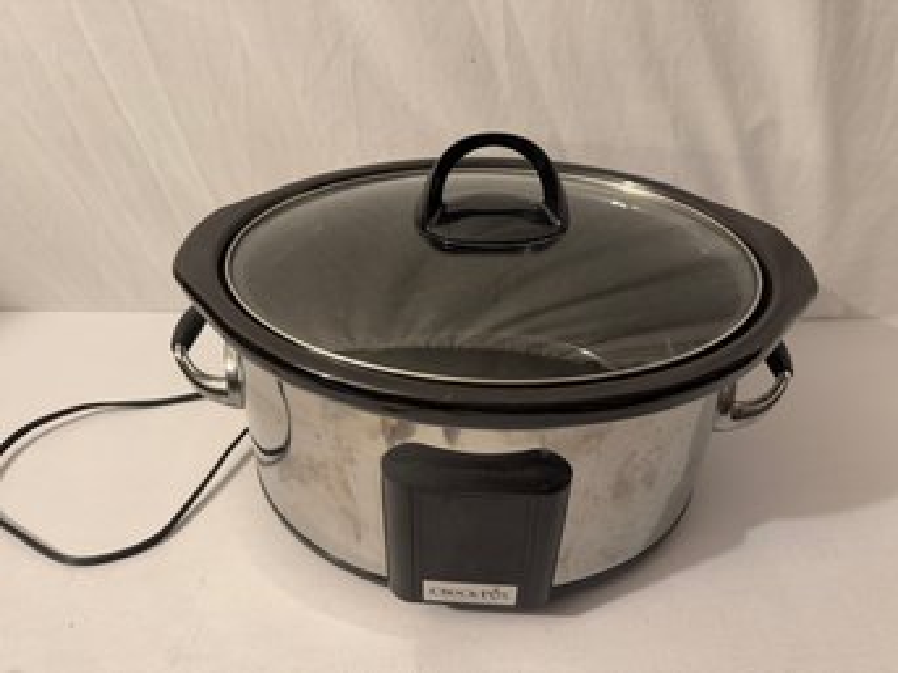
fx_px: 622
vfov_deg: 56.8
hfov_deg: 71.6
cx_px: 449
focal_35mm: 24
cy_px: 336
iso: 400
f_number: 1.78
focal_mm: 6.76
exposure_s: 1/60
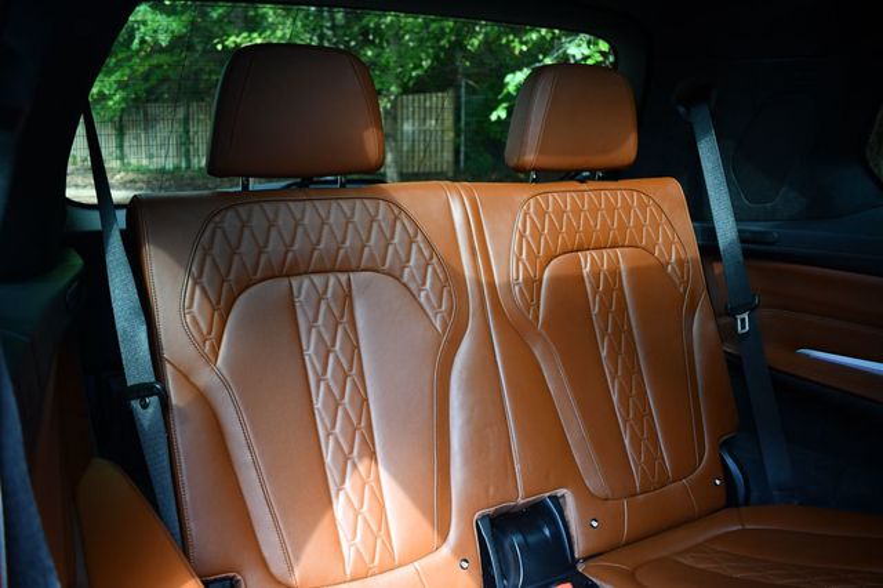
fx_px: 760
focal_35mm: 31
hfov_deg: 60.3
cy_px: 294
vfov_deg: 42.3
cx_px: 442
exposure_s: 1/200
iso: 800
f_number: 3.8
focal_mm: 21
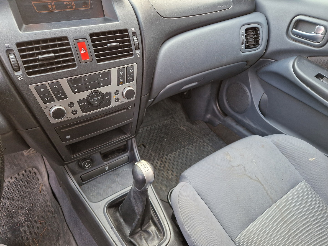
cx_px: 164
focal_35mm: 23
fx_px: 218
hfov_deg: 73.9
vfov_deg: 58.9
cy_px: 123
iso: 160
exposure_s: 1/100
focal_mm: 5.4
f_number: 1.8
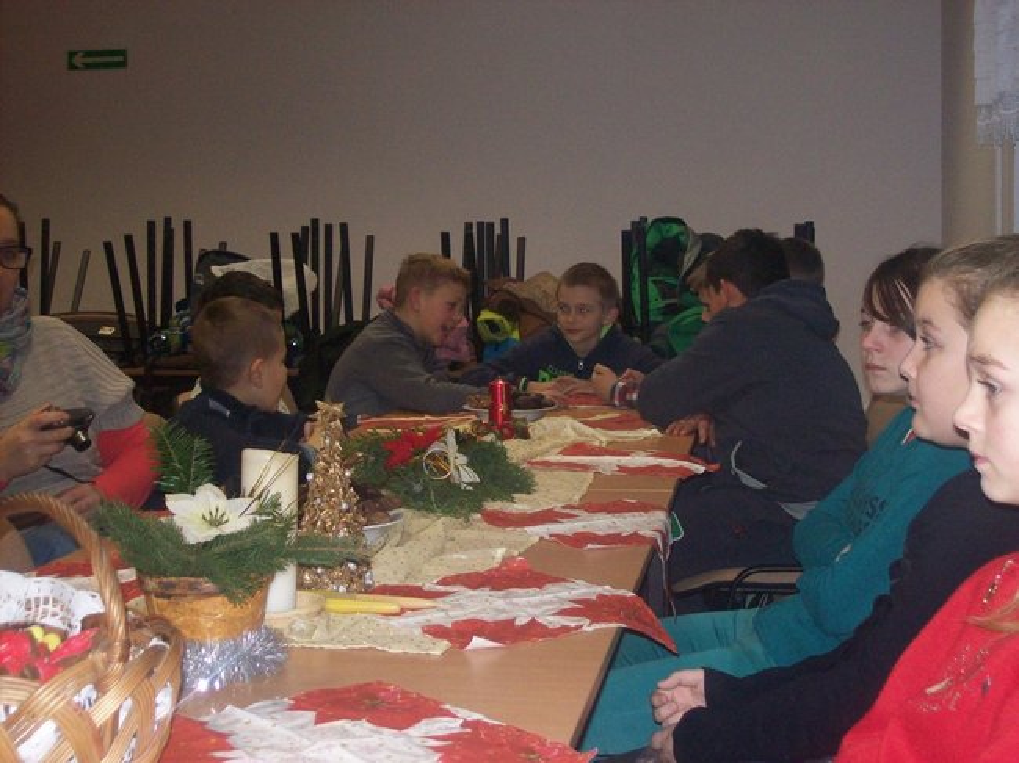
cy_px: 382
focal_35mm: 56
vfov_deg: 26.1
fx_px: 1648
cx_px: 510
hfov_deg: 34.4
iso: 200
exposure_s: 1/84.5
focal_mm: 9.4
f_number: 3.4
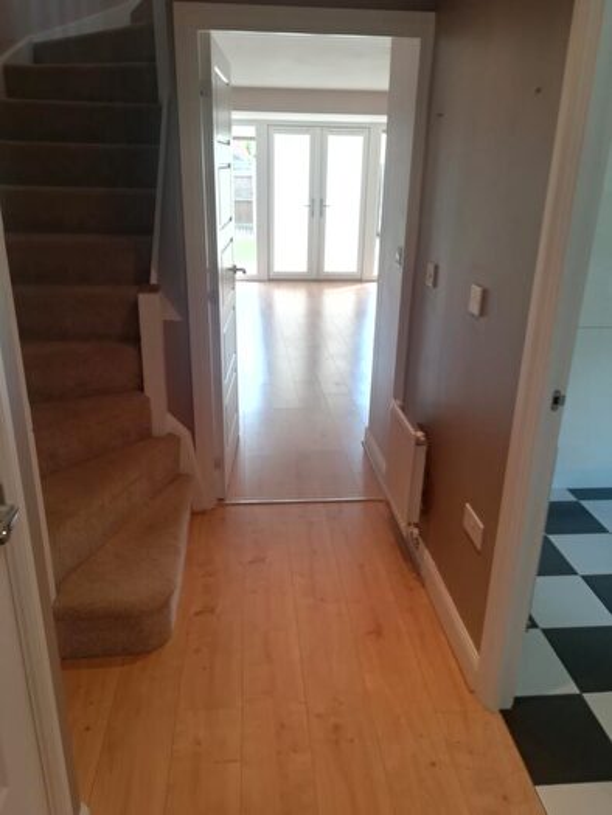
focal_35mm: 26
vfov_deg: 67.3
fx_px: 613
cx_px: 306
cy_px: 408
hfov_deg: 53.1
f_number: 2.2
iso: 80
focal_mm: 3.83
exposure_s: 1/50
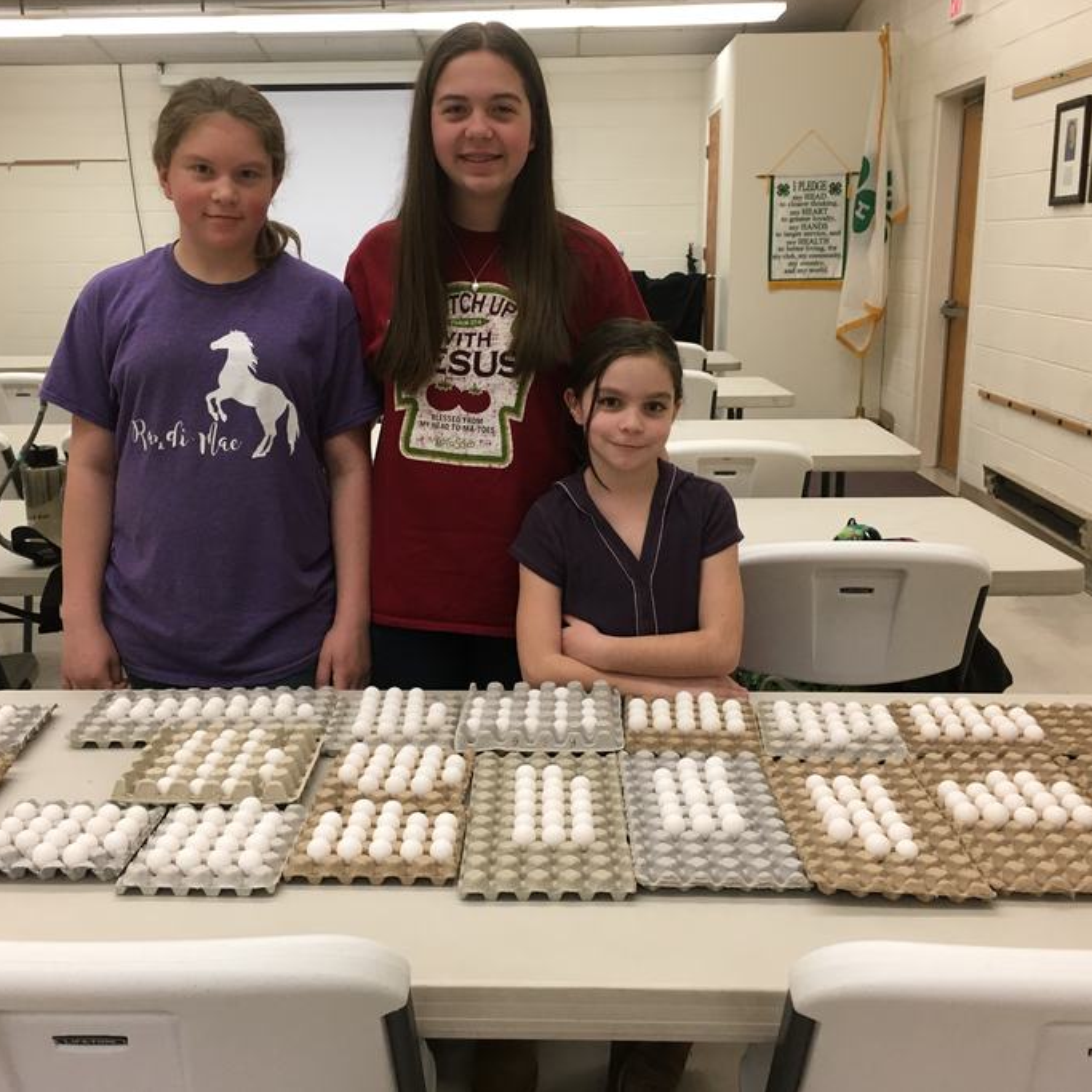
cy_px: 534
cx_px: 508
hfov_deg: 47.2
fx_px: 1249
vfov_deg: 47.2
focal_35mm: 35
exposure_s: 1/30
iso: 40
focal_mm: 4.15
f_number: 2.2
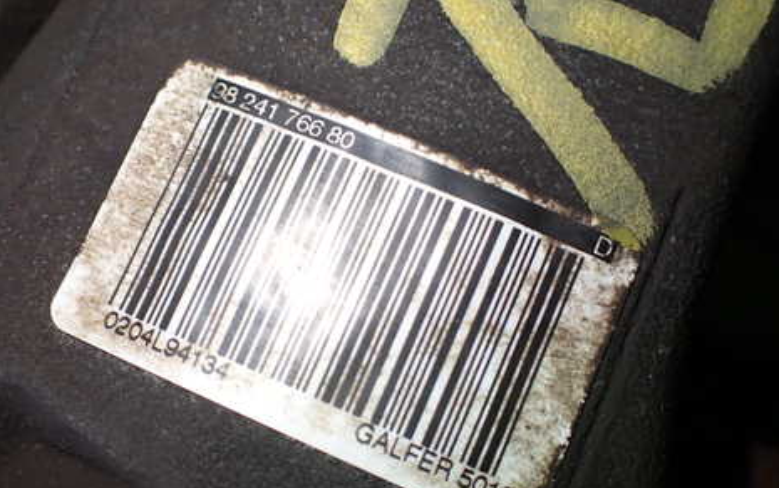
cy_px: 282
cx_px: 390
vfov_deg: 31.2
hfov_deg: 48.2
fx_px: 871
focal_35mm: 41
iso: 160
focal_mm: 5.4
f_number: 2.3
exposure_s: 1/125
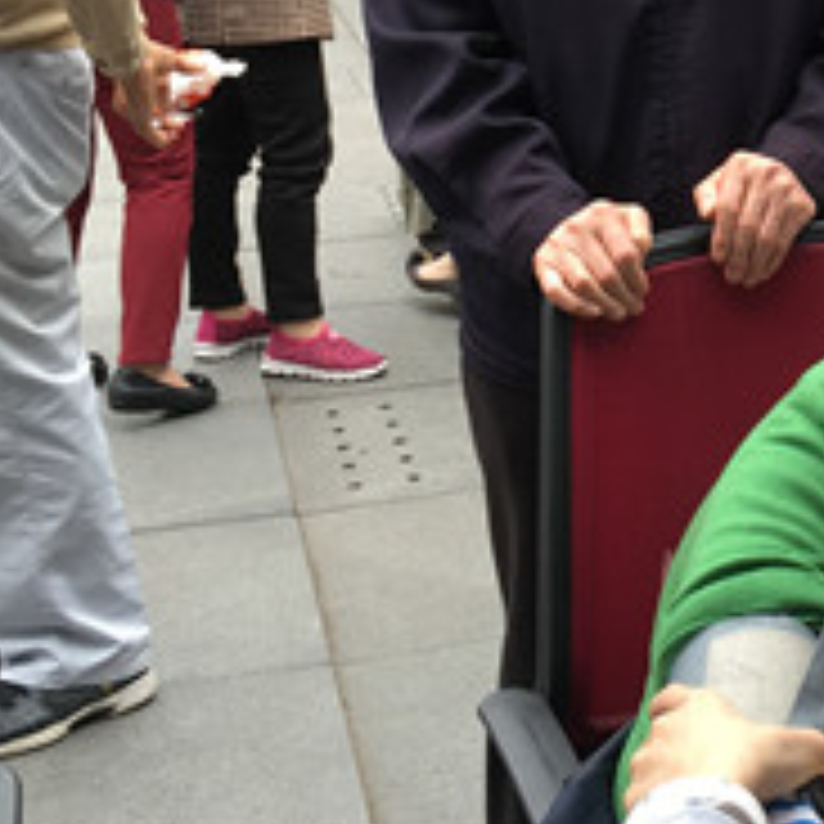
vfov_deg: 19.8
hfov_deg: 19.5
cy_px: -77
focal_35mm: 84
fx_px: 2262
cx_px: 977
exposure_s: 1/116
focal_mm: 4.15
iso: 25
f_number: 2.2
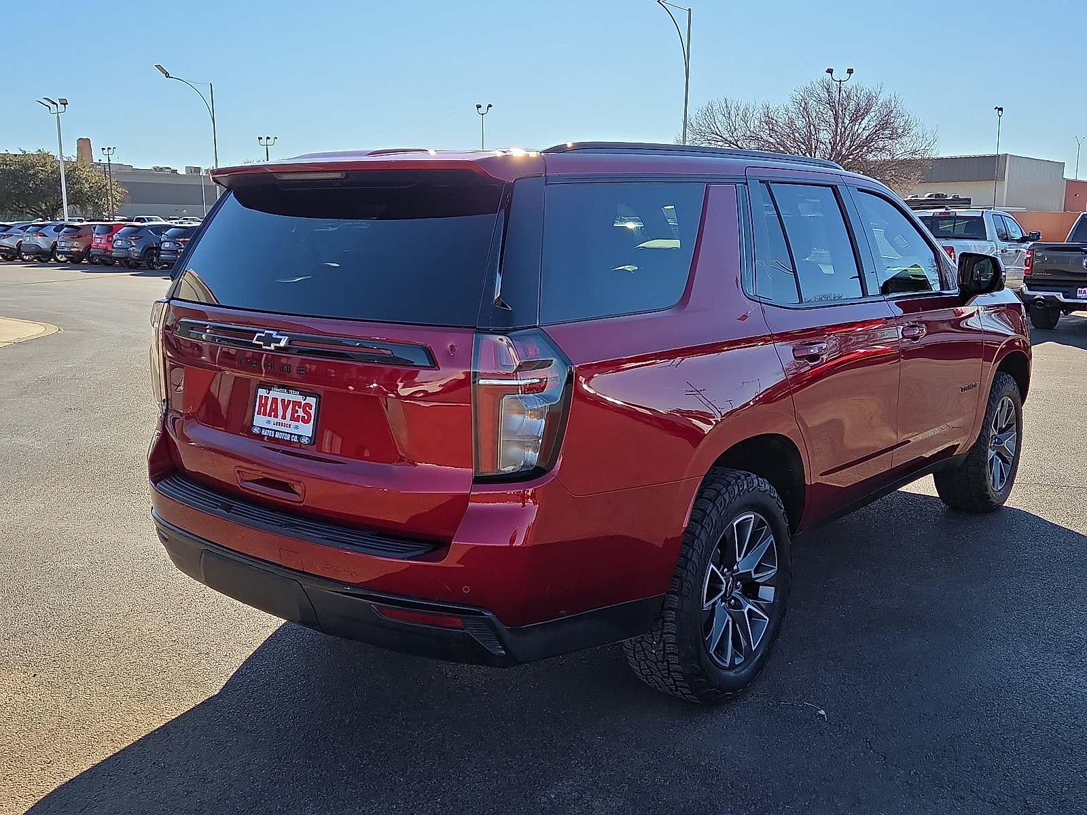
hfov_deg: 56.8
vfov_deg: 44.2
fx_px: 1005
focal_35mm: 32
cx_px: 544
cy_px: 408
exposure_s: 1/1667
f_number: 1.8
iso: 25
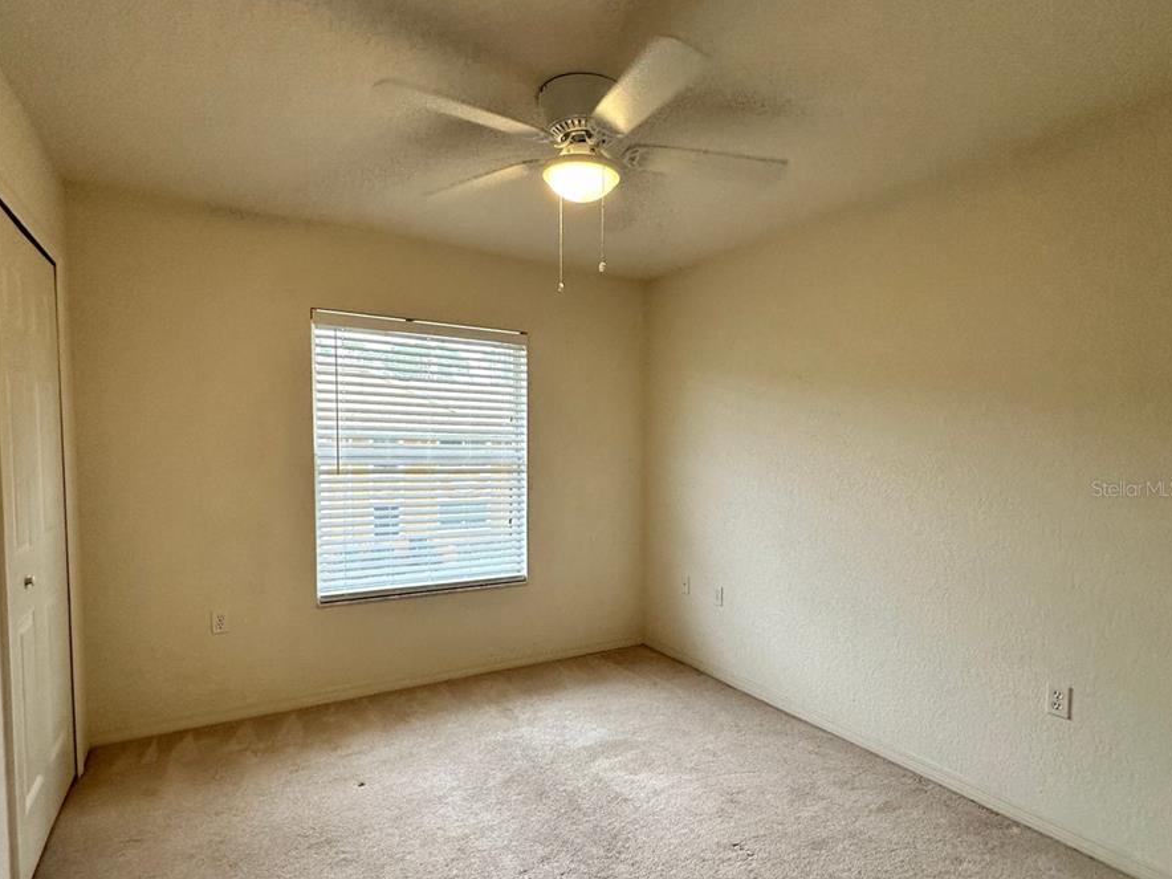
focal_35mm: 19
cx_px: 589
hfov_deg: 84.7
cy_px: 488
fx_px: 643
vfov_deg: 68.5
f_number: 2.2
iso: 200
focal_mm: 2.22
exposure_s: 1/120
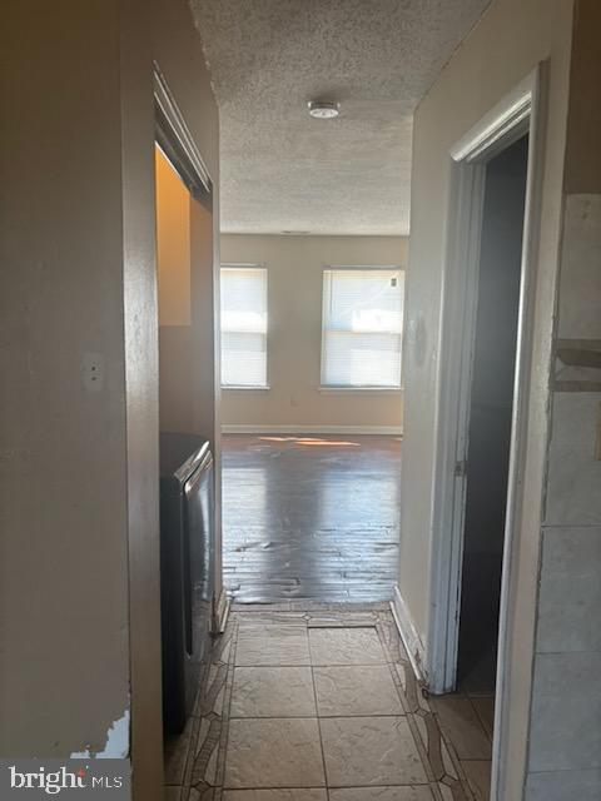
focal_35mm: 26
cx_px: 300
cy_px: 400
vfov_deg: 67.3
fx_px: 602
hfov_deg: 53.1
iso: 125
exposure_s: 1/106
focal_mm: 5.96
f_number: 1.6
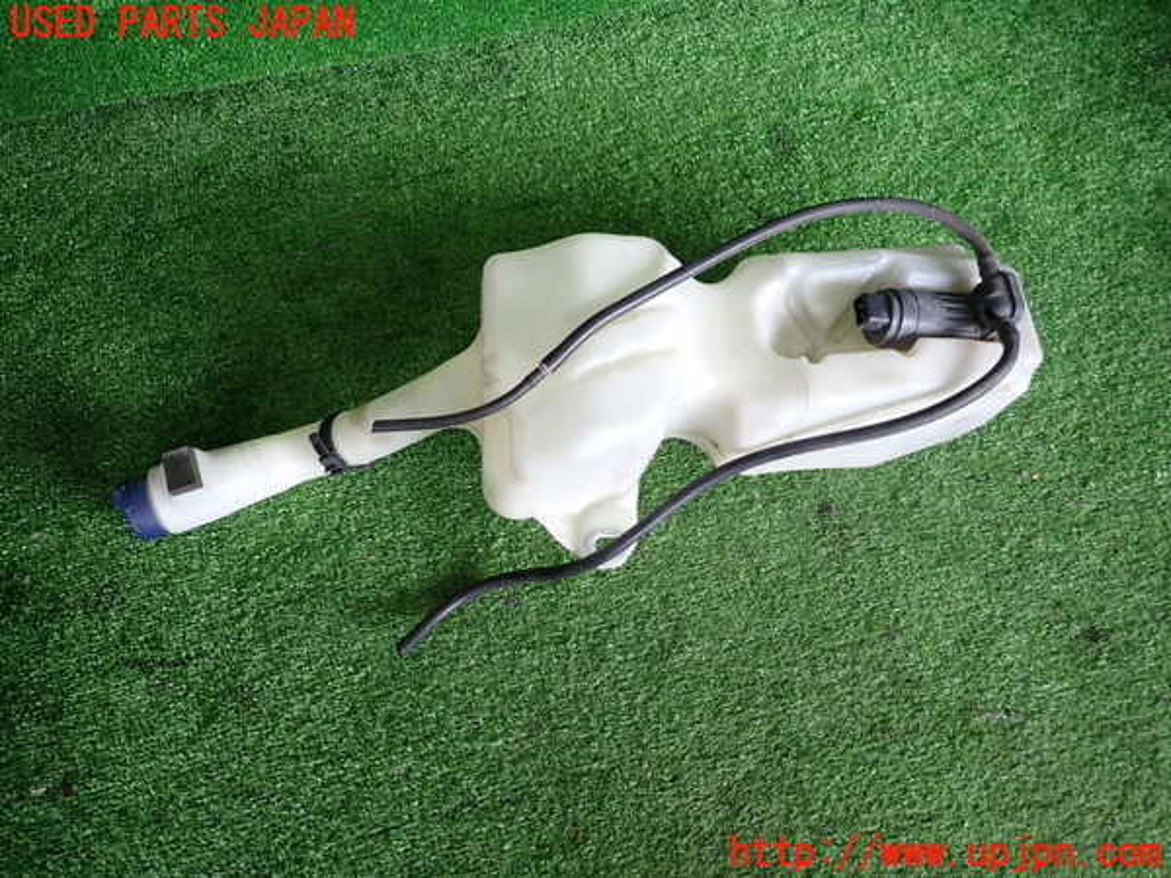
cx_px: 586
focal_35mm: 25
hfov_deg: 69.4
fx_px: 846
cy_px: 439
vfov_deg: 54.9
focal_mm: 4.5
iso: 200
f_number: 2
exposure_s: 1/100
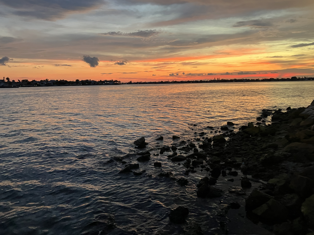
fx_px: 263
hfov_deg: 61.6
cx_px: 162
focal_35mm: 29
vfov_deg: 48.2
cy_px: 114
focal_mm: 3.99
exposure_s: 1/60
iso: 320
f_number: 1.8
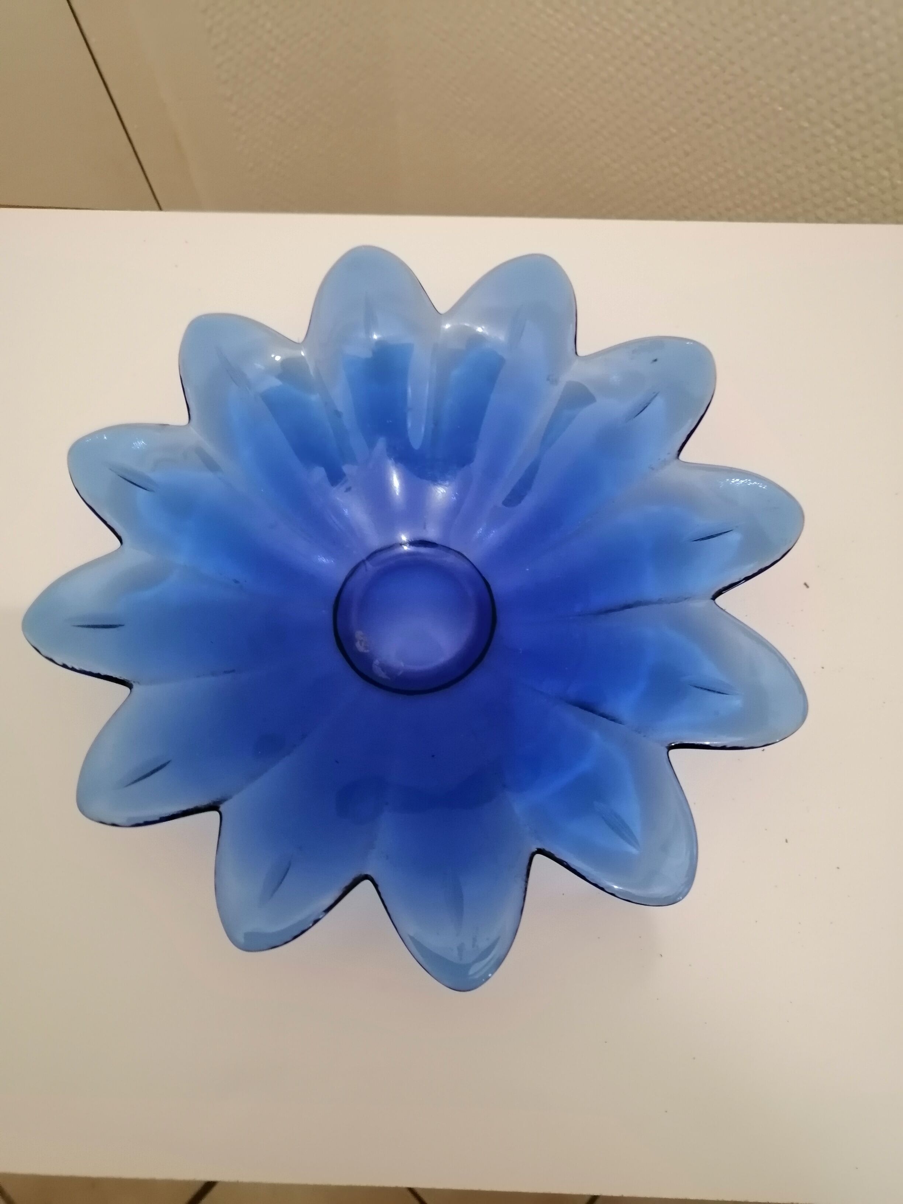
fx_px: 904
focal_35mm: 26
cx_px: 452
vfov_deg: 67.3
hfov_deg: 53.1
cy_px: 602
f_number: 1.8
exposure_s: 1/33.3
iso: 400
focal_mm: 3.96
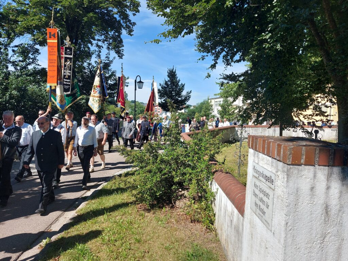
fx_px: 241
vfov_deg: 56.8
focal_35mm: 24
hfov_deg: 71.6
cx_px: 174
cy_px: 130
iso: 32
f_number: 1.8
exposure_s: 1/811
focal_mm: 5.23
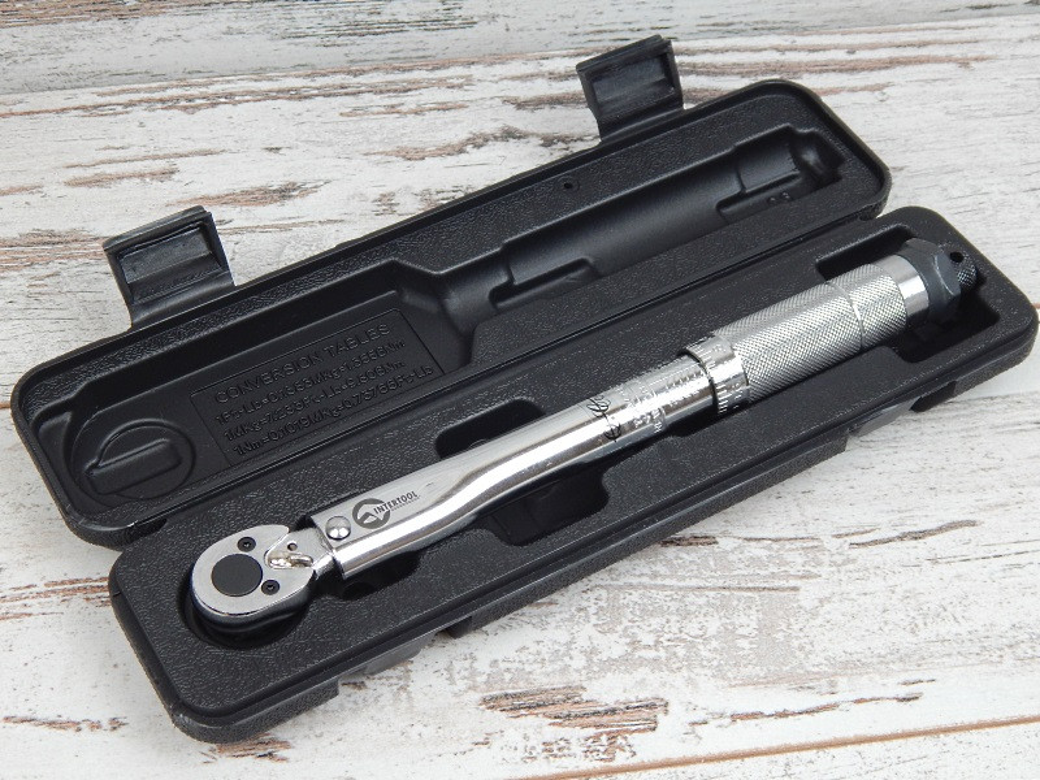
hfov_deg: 31.7
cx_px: 520
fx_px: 1833
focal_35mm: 61
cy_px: 390
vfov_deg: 24.0
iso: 200
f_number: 4
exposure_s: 1/30
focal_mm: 10.9
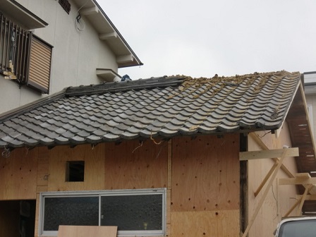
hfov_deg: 29.4
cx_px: 158
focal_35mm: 66
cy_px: 118
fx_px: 602
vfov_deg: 22.3
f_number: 4.6
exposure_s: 1/125
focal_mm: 11.5
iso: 64
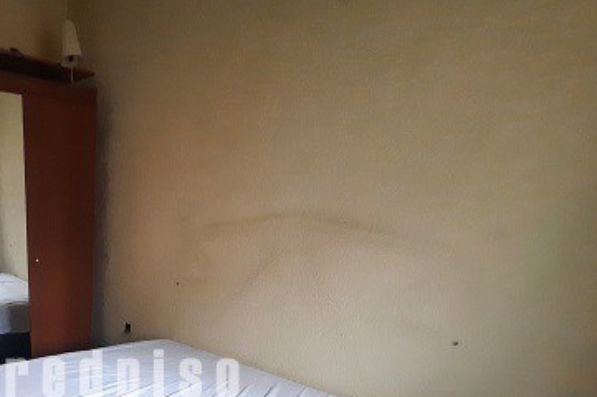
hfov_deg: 63.2
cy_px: 392
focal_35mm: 24
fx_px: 398
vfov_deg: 45.3
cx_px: 73
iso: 320
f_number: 2.2
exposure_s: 1/25
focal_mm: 1.74
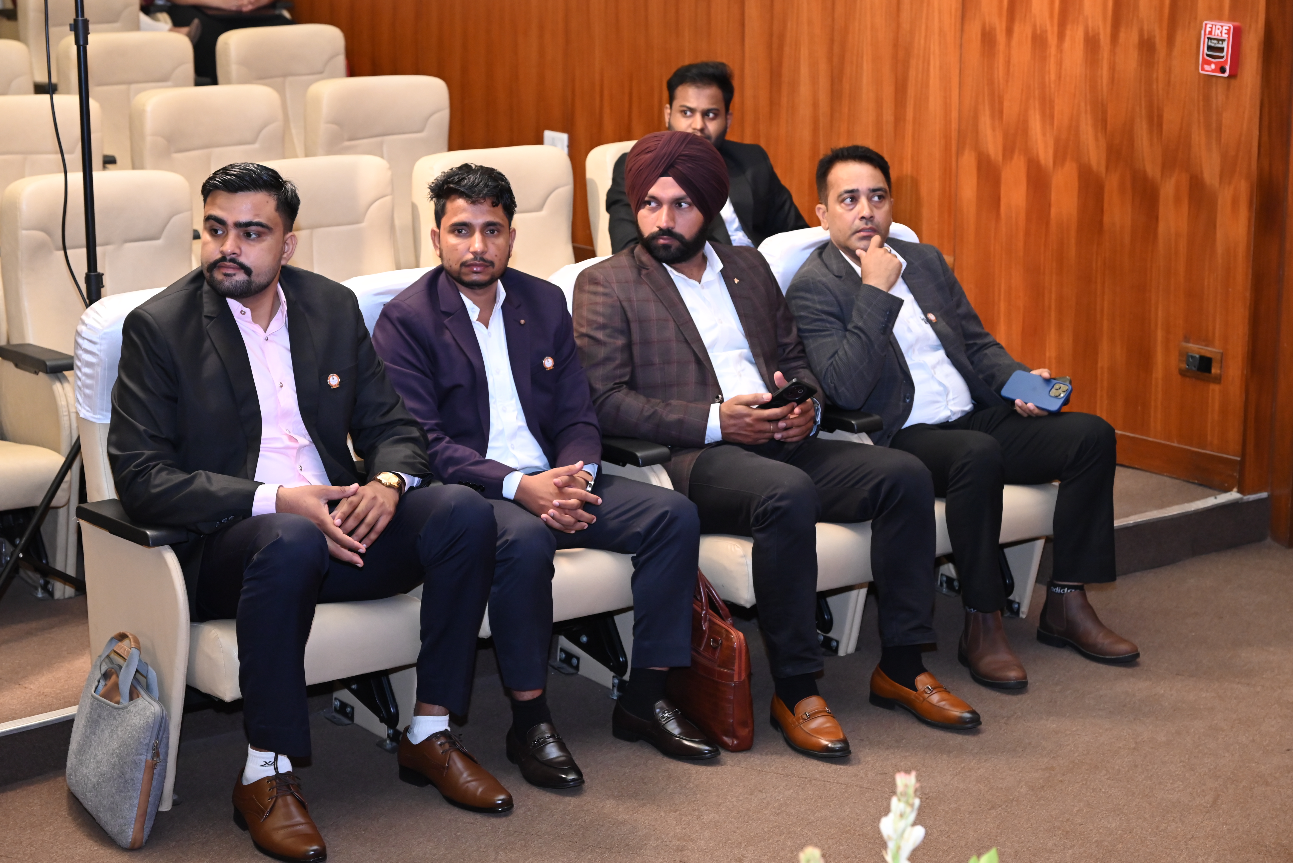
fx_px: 2263
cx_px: 646
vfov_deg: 21.6
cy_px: 432
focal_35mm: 63
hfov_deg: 31.9
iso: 2500
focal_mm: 63
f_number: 5.6
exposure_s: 1/125
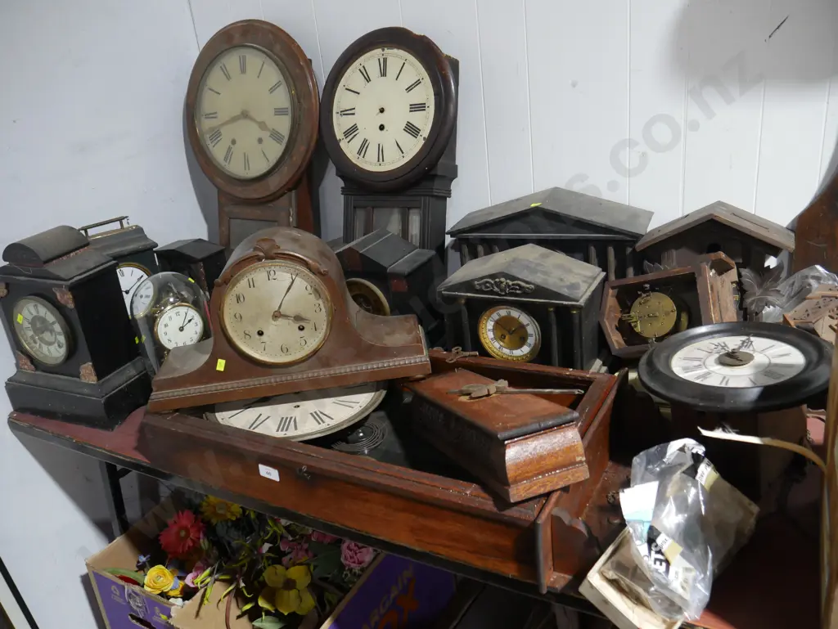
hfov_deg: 63.4
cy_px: 314
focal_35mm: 28
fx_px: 678
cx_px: 419
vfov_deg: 49.8
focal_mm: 14
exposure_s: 1/60
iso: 1250
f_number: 4
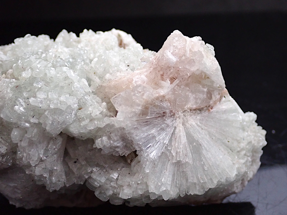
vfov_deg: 25.2
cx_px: 144
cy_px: 108
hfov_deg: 33.2
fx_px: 481
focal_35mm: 58
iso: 800
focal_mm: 10.35
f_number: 3.5
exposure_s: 1/50
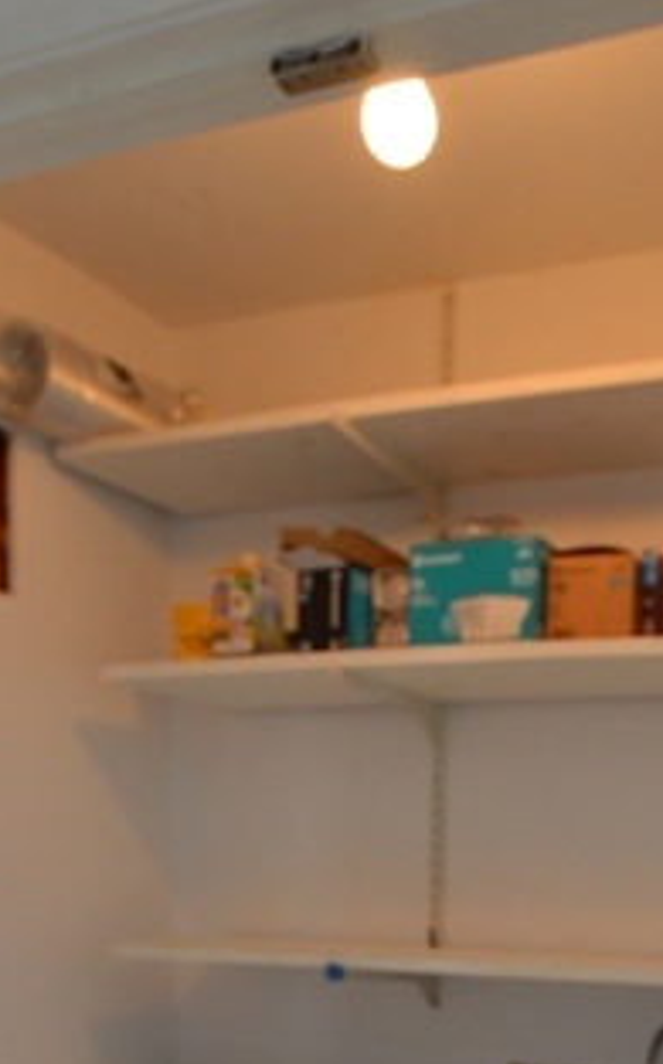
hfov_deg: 30.3
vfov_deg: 39.4
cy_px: 1166
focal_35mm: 41
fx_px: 1195
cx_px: 530
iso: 400
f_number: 5.6
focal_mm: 11
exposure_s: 1/125
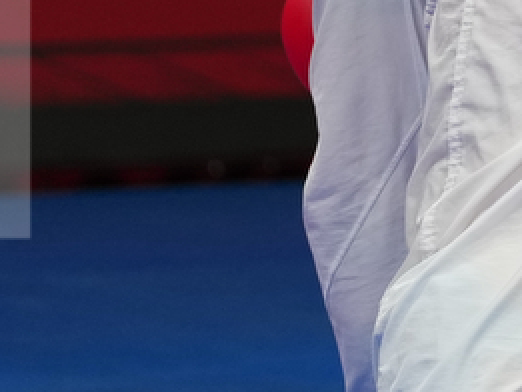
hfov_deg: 1.7
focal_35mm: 1179
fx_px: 17787
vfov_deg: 1.3
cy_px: -458
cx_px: 944
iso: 800
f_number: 2.8
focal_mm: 200
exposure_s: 1/1000
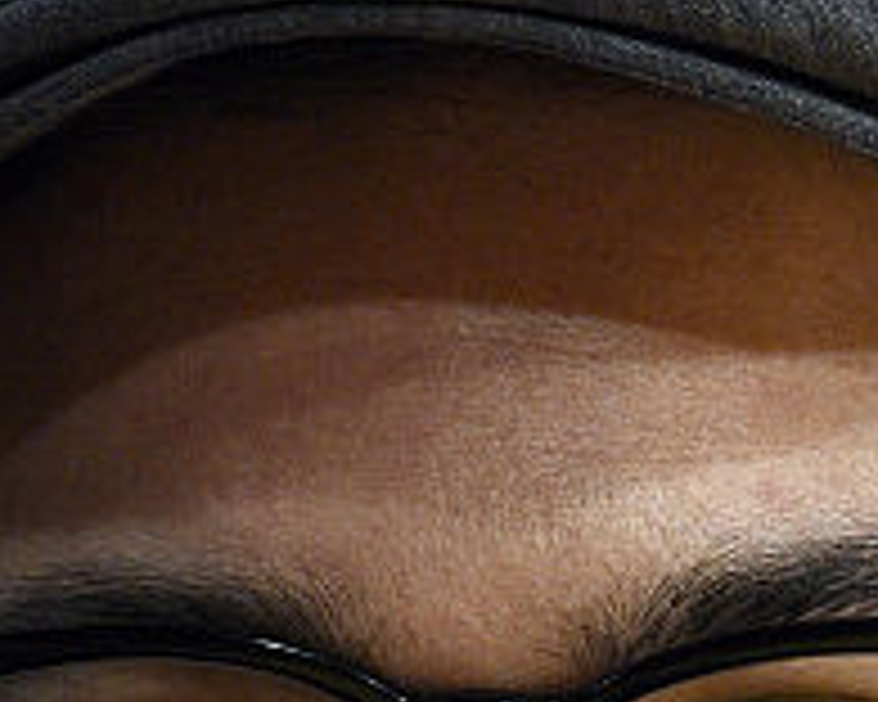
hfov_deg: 1.1
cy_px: 986
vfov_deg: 0.9
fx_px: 44799
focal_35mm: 1724
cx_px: -261
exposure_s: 1/500
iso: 6400
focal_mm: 350
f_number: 6.3
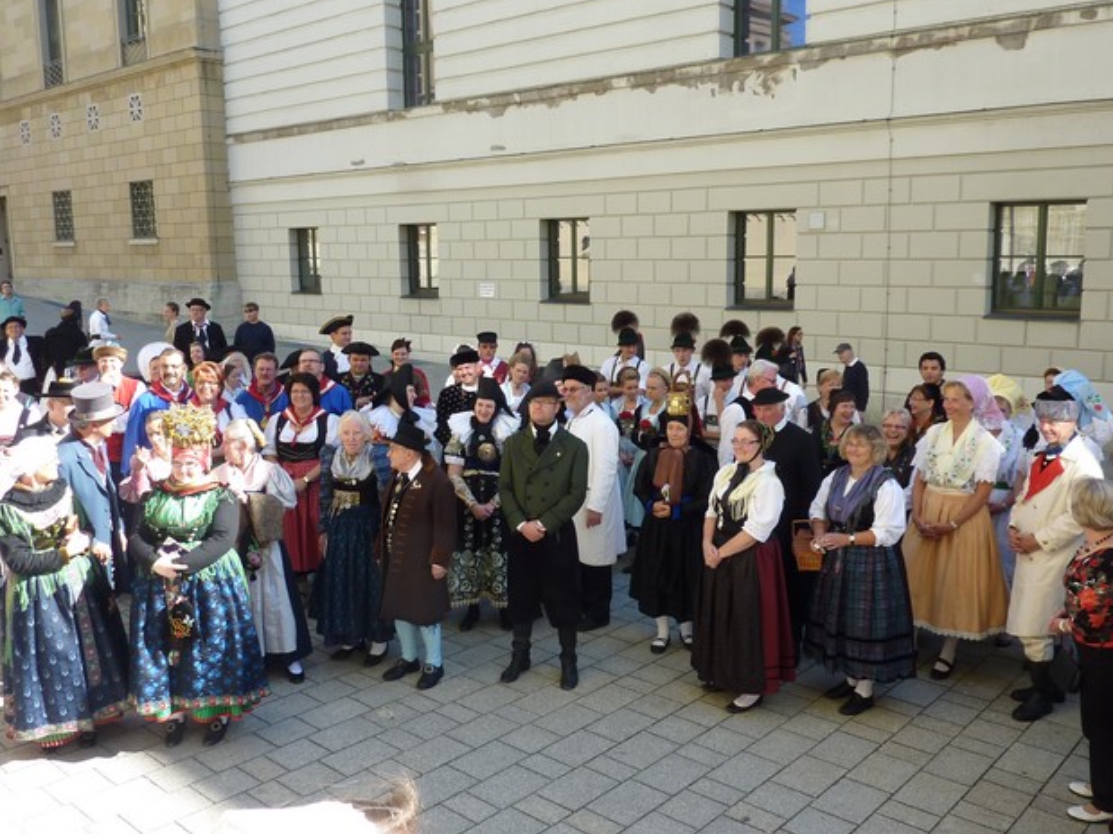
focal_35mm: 30
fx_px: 964
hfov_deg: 60.0
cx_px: 547
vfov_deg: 46.8
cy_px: 408
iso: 80
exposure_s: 1/125
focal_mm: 4.1
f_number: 4
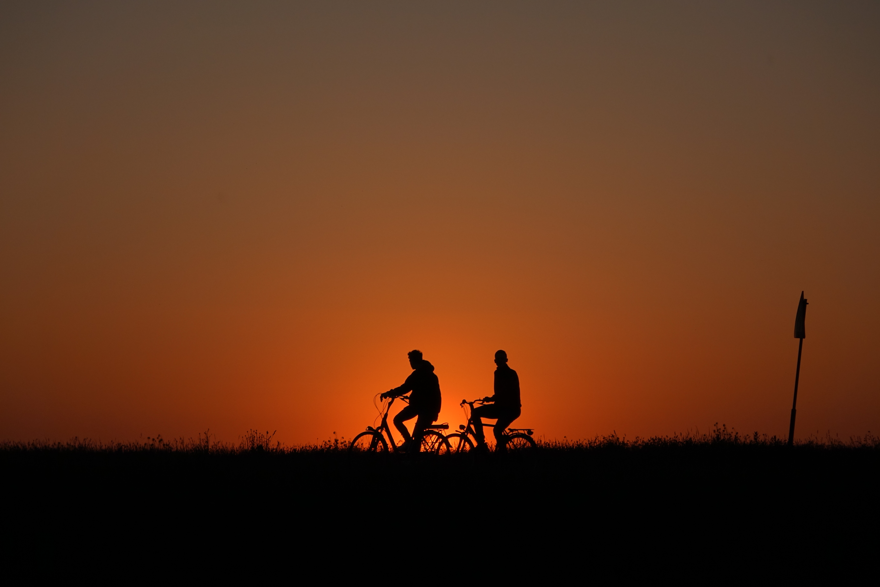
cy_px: 294
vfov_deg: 8.0
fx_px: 4204
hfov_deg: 11.9
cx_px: 440
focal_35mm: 172
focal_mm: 63.03
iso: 125
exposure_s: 1/1600
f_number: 3.5
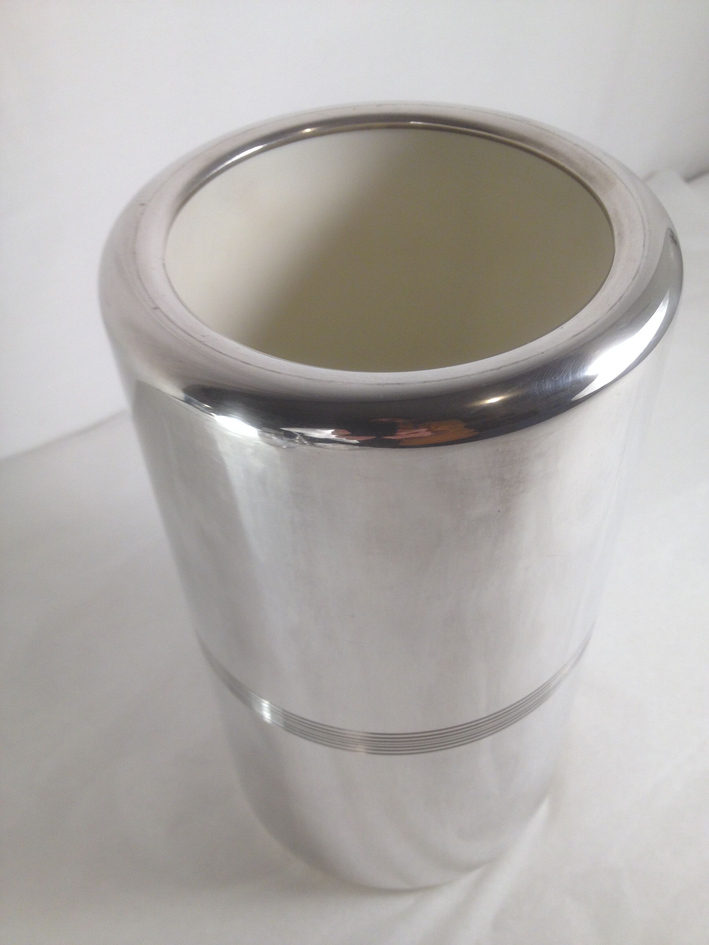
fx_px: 956
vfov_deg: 52.6
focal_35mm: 35
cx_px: 354
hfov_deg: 40.7
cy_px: 472
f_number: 2.4
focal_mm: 4.28
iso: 50
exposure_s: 1/33
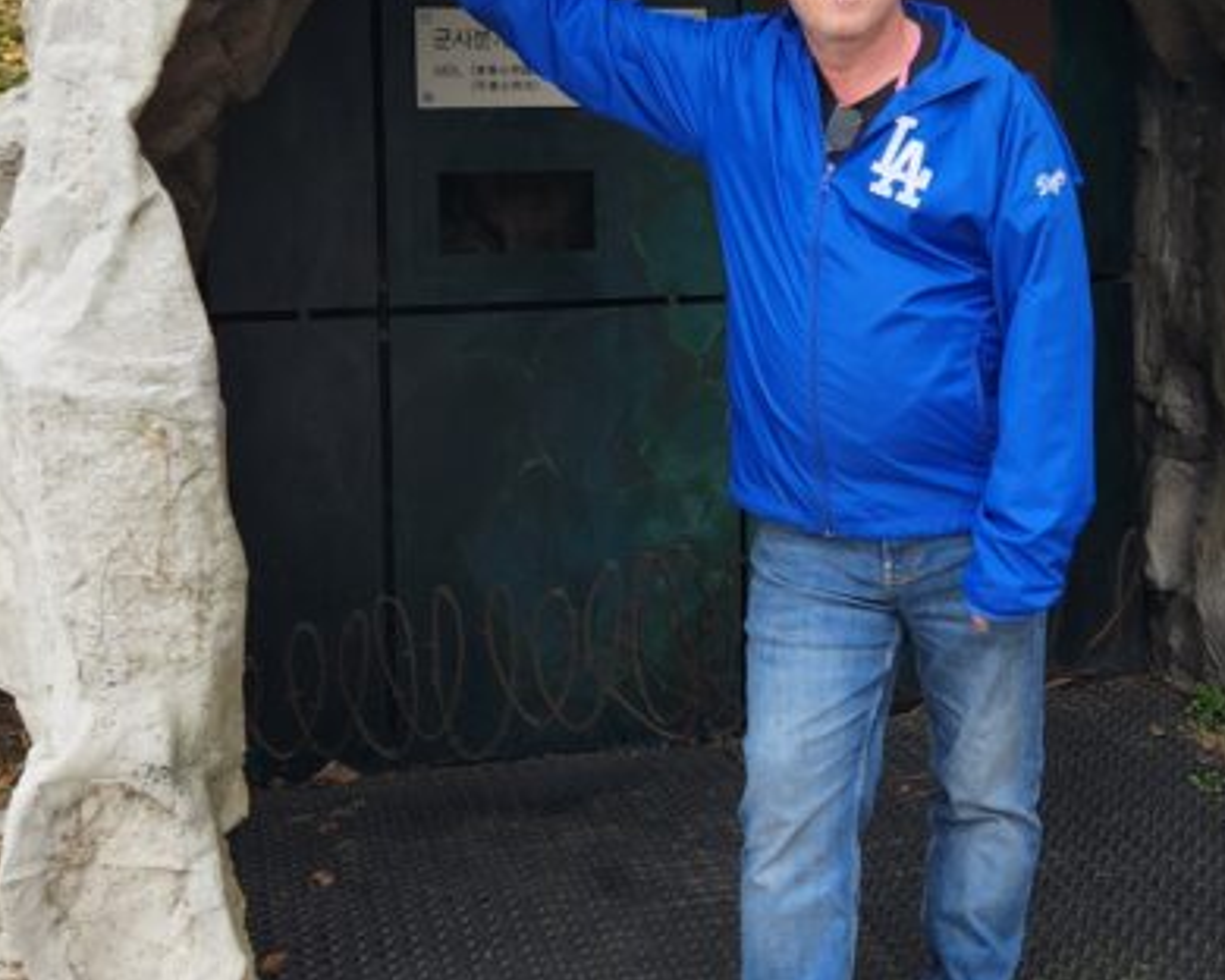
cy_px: 232
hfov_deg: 31.8
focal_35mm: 59
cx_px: 795
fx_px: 2139
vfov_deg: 25.5
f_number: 1.8
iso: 20
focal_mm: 5.4
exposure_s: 1/183
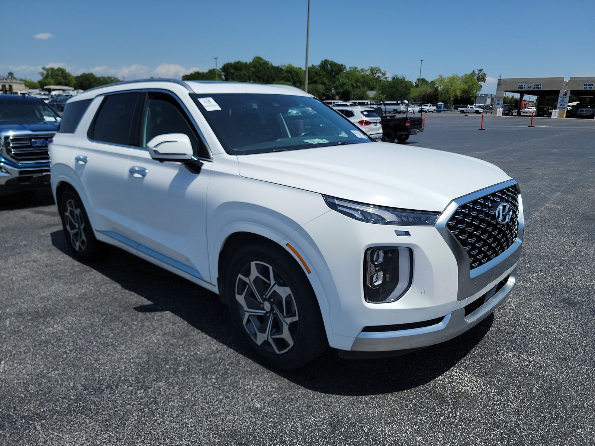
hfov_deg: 71.6
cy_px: 223
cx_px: 298
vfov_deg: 56.8
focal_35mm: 24
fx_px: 413
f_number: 1.8
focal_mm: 6.7
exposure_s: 1/1914
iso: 50
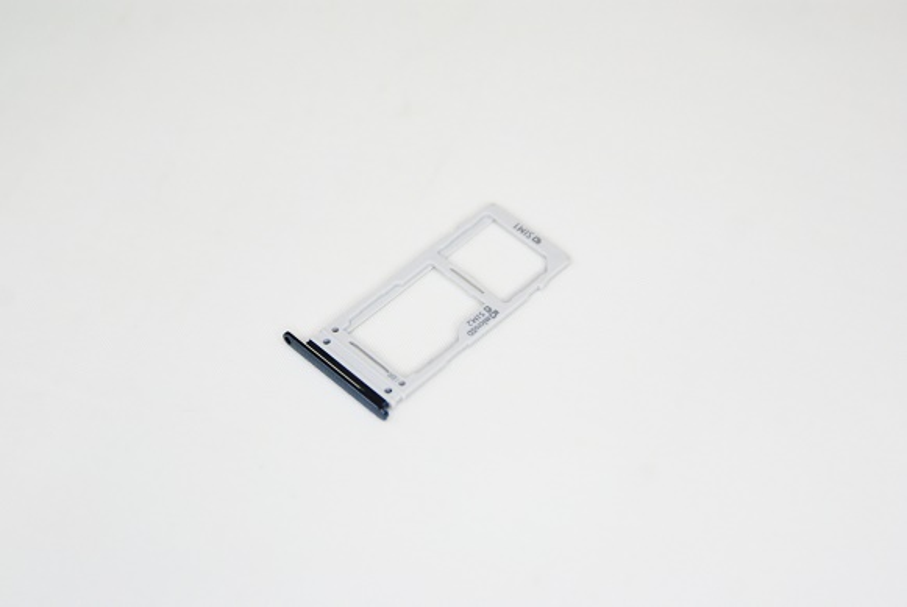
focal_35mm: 105
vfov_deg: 13.1
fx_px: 2649
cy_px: 304
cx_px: 454
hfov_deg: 19.4
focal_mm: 70
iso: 1600
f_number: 5.6
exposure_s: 1/160
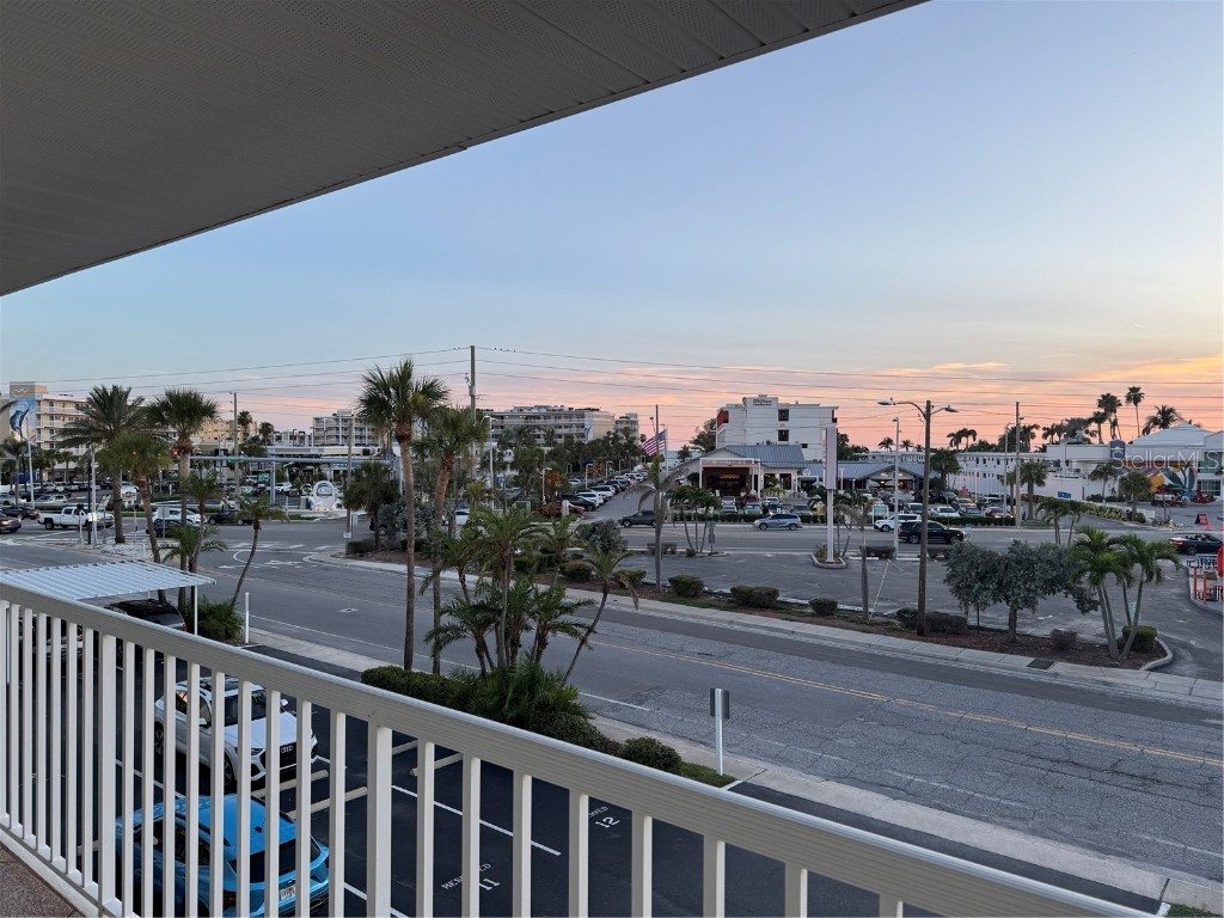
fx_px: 849
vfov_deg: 56.8
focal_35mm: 24
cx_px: 612
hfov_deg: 71.6
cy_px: 459
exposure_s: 1/354
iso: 80
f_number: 1.78
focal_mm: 6.76
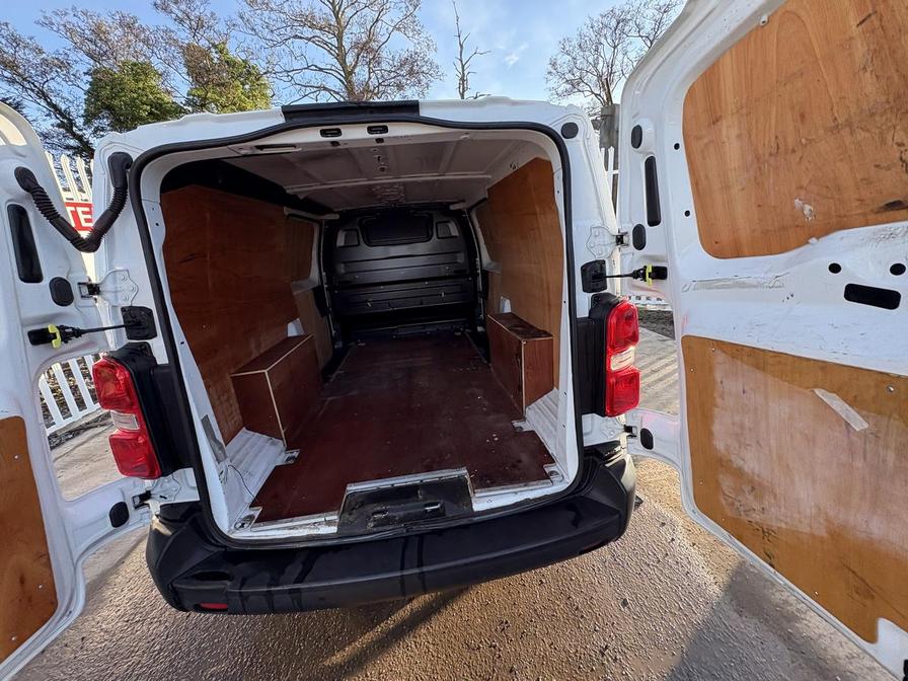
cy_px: 340
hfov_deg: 102.1
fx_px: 367
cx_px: 454
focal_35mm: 14
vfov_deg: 85.7
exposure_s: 1/165
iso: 64
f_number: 2.2
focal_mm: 2.22
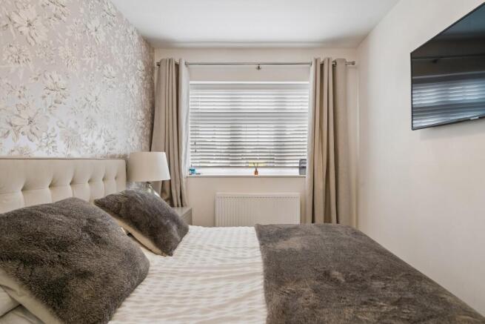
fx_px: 216
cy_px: 162
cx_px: 242
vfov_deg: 73.8
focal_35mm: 16
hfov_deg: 96.7
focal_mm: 16
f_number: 9
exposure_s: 1/40
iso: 320
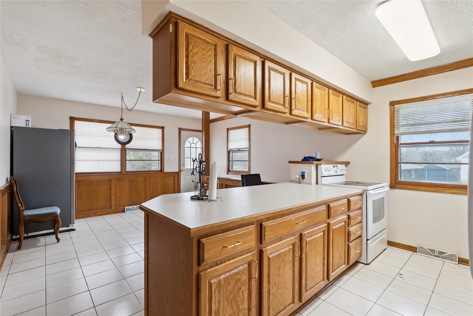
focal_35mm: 16
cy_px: 158
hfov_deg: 95.0
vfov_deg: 72.1
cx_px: 236
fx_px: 217
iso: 400
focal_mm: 16.5
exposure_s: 1/13
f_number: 9
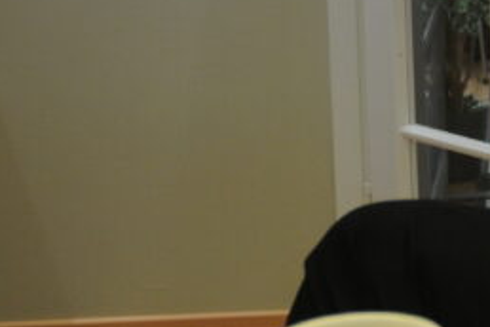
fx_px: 1620
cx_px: 786
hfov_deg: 15.5
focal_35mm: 119
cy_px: 28
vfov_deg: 11.4
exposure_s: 1/60
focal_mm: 22
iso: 500
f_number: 4
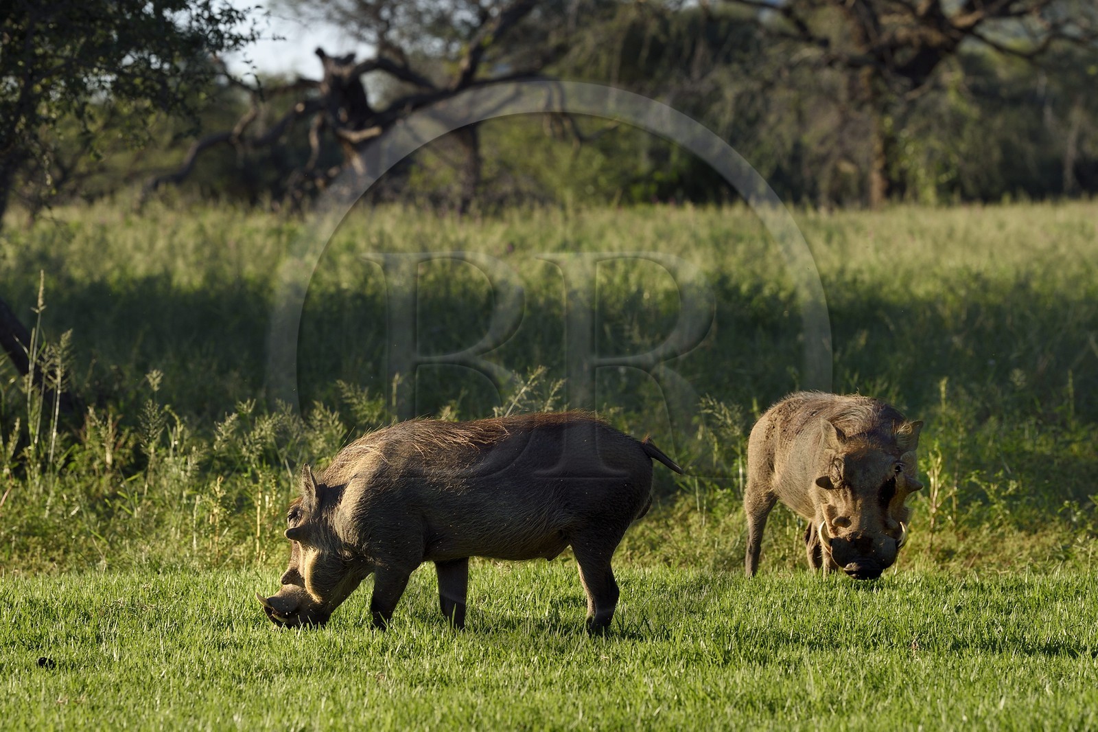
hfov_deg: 10.3
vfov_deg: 6.9
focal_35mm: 200
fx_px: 6098
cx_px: 549
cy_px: 366
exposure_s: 1/320
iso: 200
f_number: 8
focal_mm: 200
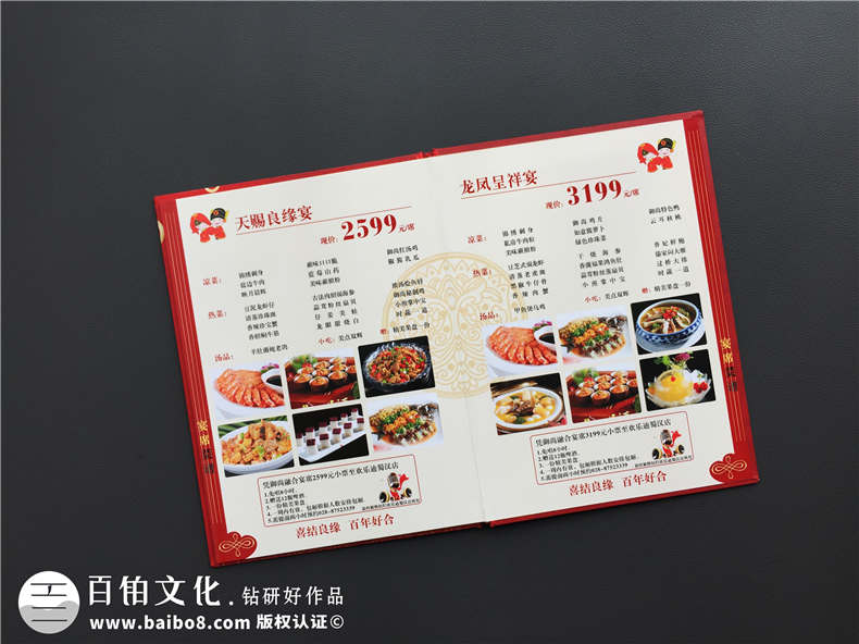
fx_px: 719
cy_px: 322
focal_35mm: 29
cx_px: 430
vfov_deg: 48.2
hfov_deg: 61.7
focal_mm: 4.15
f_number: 2.2
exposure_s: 1/60
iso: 32
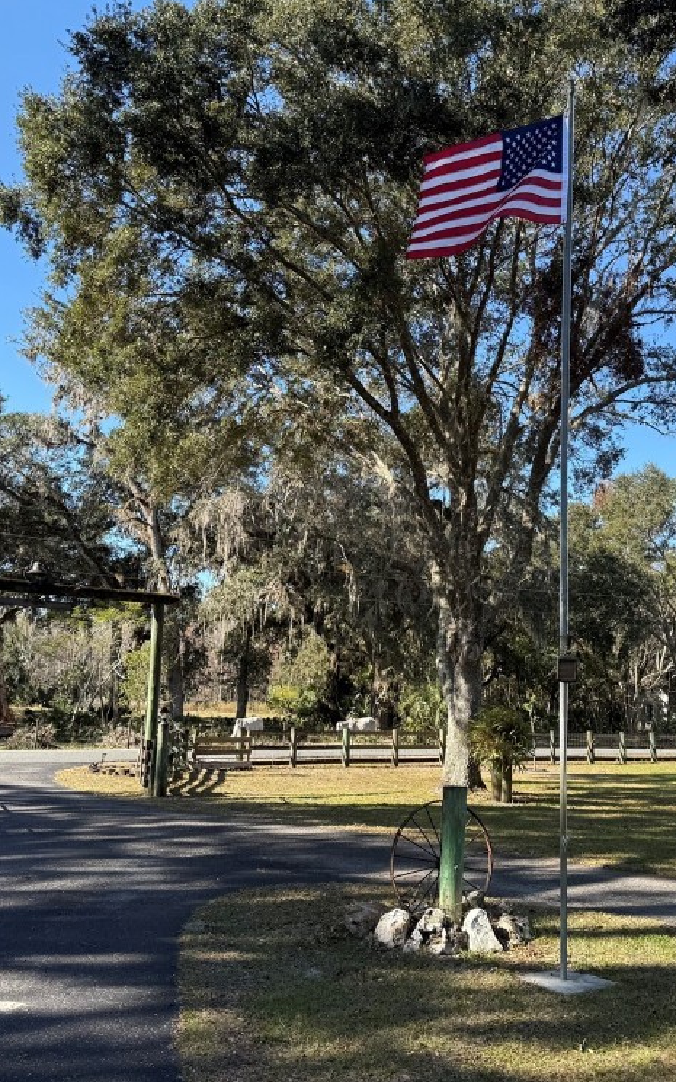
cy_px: 532
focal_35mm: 35
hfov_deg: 36.1
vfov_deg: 55.3
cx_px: 413
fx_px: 1032
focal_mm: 6.76
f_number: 1.78
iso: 80
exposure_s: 1/1410
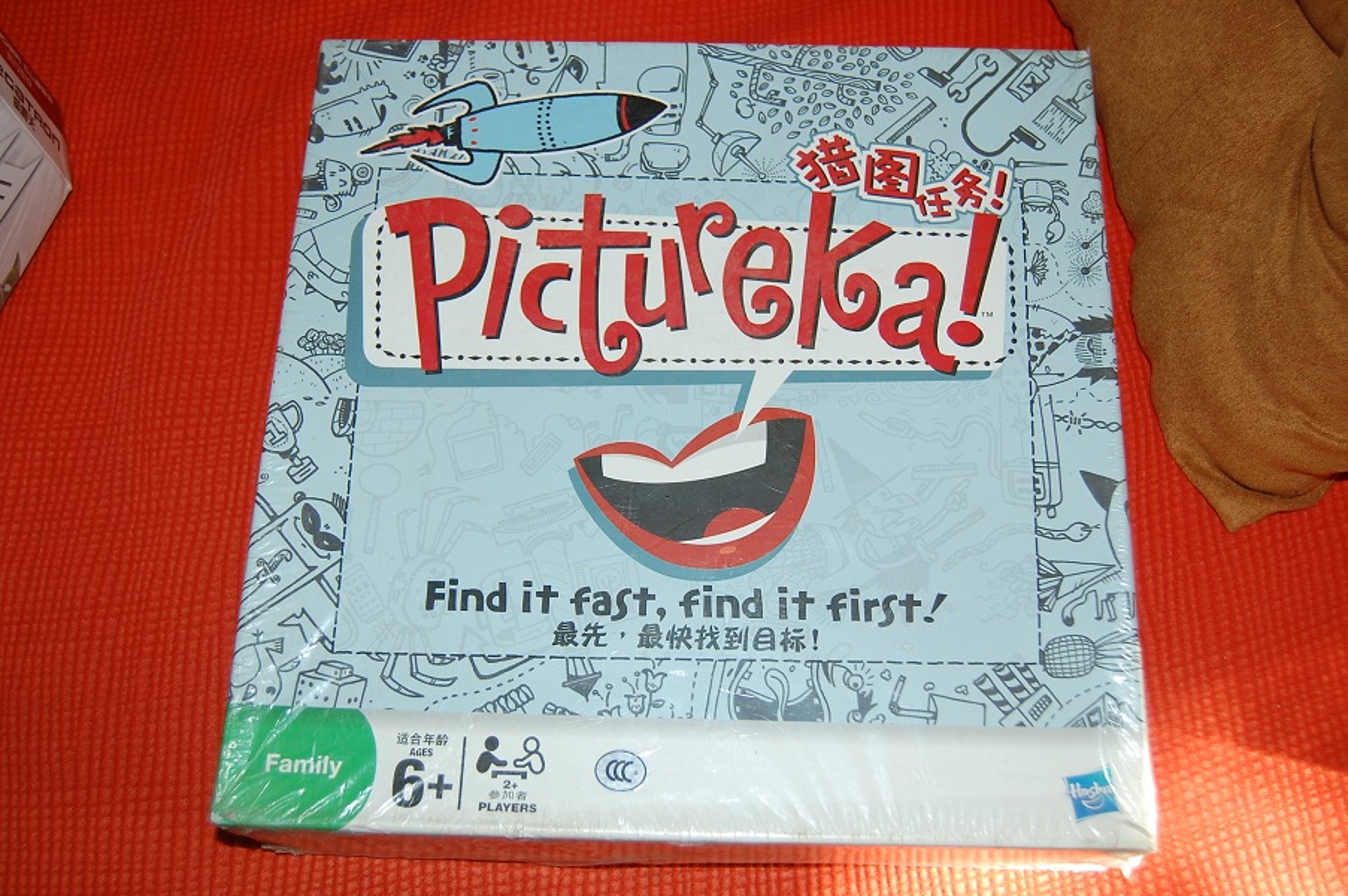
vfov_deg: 34.1
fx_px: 1459
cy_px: 448
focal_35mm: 39
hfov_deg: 49.6
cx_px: 674
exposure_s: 1/60
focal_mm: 26
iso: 200
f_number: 4
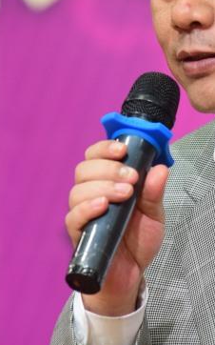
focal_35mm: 533
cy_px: 89
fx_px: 5001
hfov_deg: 2.5
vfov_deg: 3.9
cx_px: 190
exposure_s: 1/160
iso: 1600
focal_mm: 185
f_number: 7.1
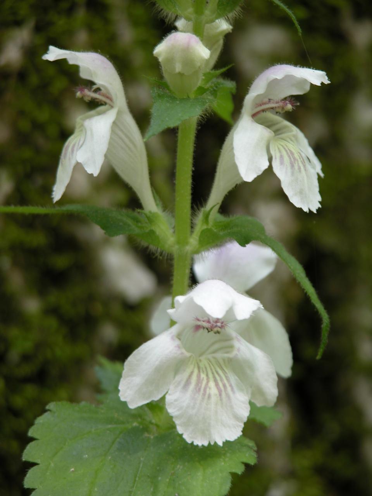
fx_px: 4012
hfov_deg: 5.3
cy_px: 248
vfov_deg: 7.1
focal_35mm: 280
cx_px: 186
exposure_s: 1/19.9
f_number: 4.2
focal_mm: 71.2
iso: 100
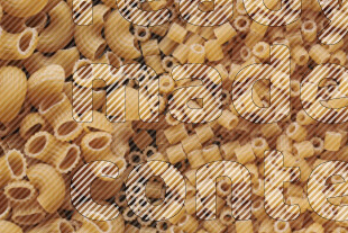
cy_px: 84
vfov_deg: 10.6
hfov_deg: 15.8
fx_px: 1248
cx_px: 273
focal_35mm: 129
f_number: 8
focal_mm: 50
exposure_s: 1/100
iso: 160
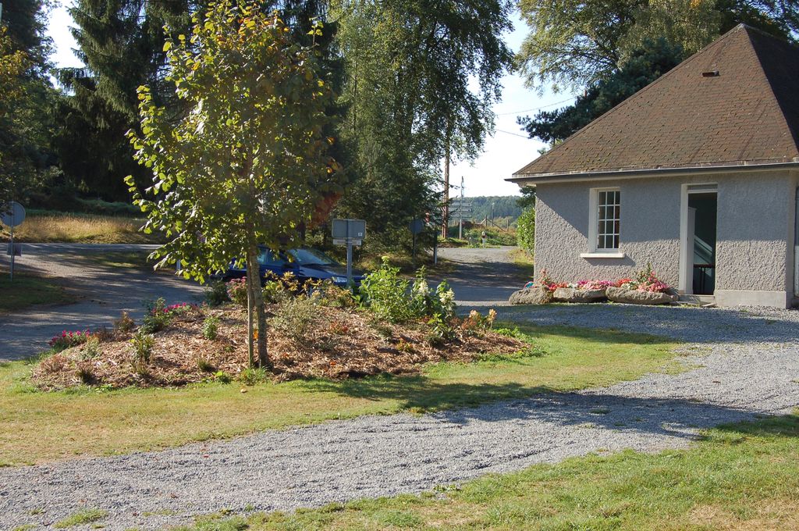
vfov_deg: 28.9
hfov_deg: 42.4
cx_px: 400
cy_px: 266
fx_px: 1031
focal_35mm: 46
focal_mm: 31
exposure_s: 1/250
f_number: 10
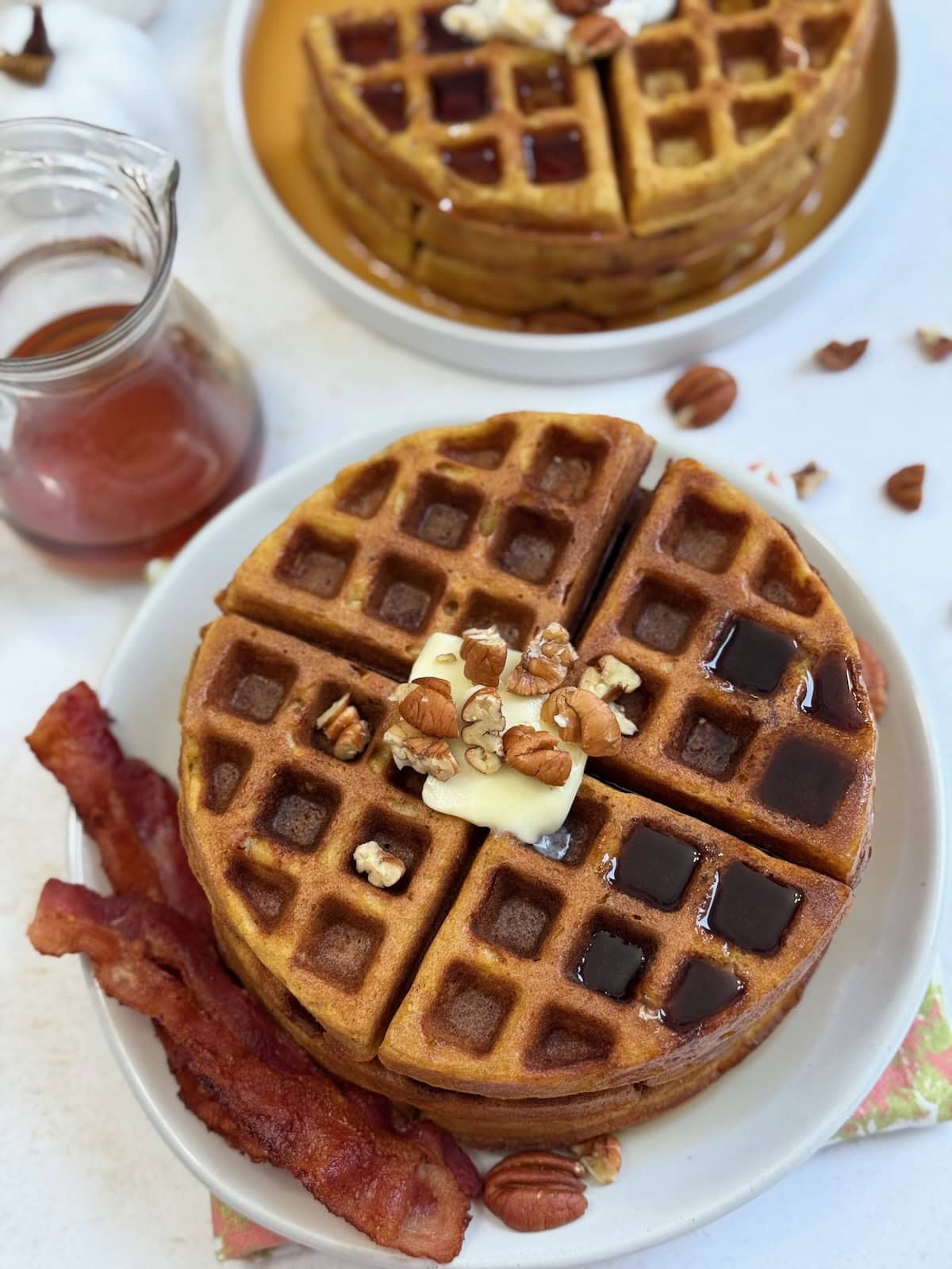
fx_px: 1760
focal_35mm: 48
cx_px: 476
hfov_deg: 30.3
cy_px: 634
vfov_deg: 39.7
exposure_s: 1/120
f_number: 1.8
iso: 160
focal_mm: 6.8
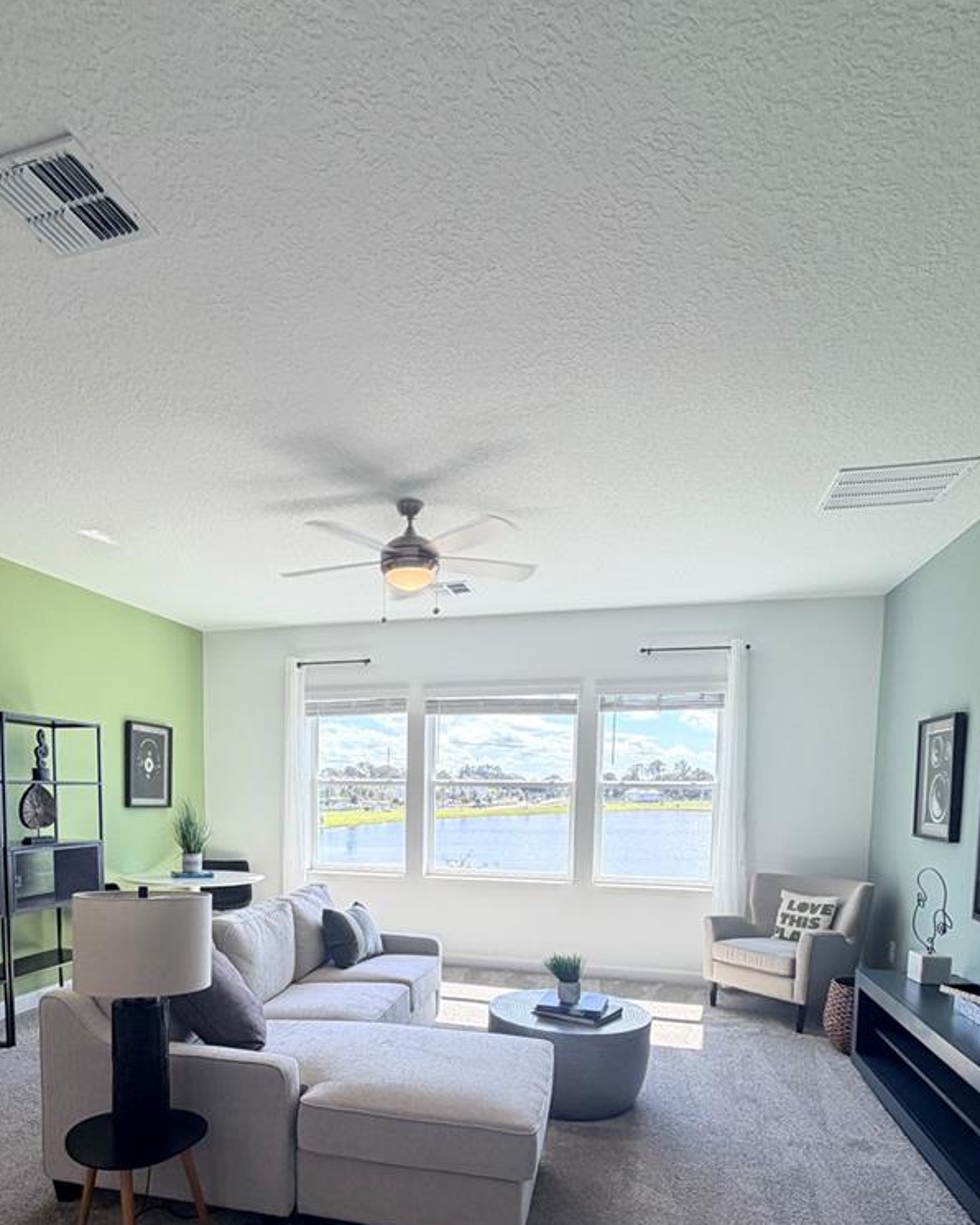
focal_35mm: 22
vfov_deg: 71.7
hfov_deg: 62.7
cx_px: 400
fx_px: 798
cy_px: 860
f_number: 2.2
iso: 50
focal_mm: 2.22
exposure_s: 1/126
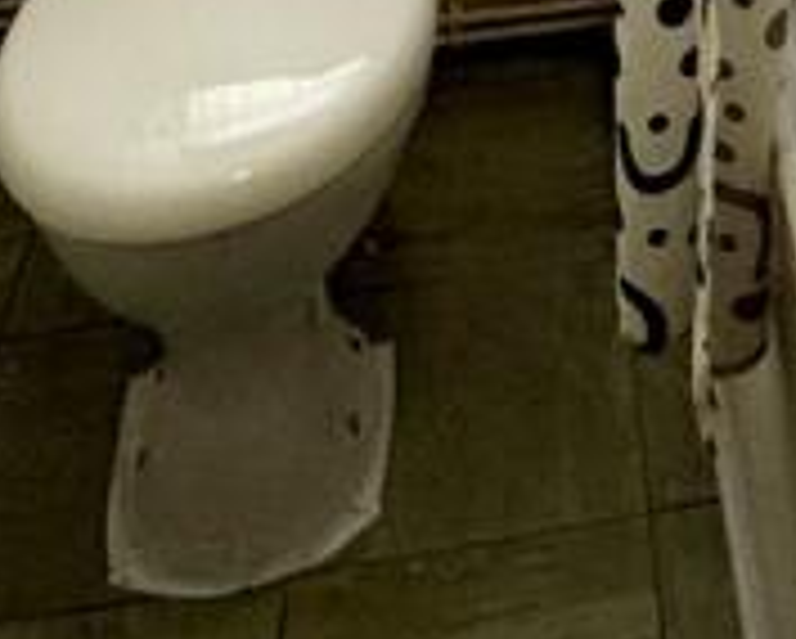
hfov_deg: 23.0
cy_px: -929
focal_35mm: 79
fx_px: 1863
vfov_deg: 13.6
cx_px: 827
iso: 200
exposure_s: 1/100
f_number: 2.2
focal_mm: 2.22
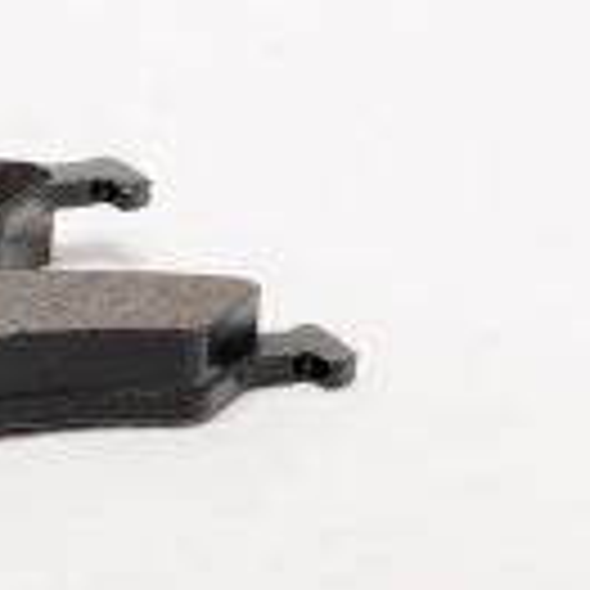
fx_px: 6768
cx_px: -347
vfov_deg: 5.0
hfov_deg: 4.9
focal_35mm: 351
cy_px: 248
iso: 100
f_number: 13
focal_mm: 60
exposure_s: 1/125
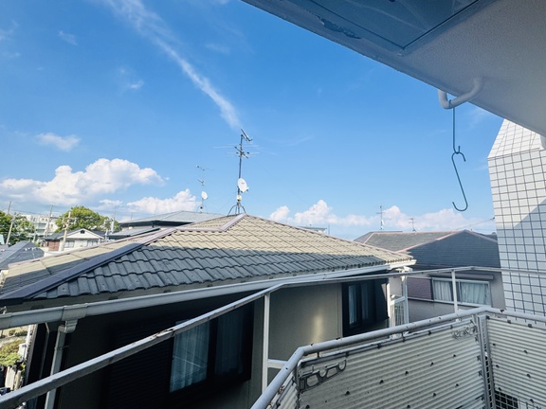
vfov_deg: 74.6
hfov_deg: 90.4
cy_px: 188
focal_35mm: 17
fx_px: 268
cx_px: 313
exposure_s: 1/2770
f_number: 2.2
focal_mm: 2.22
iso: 50
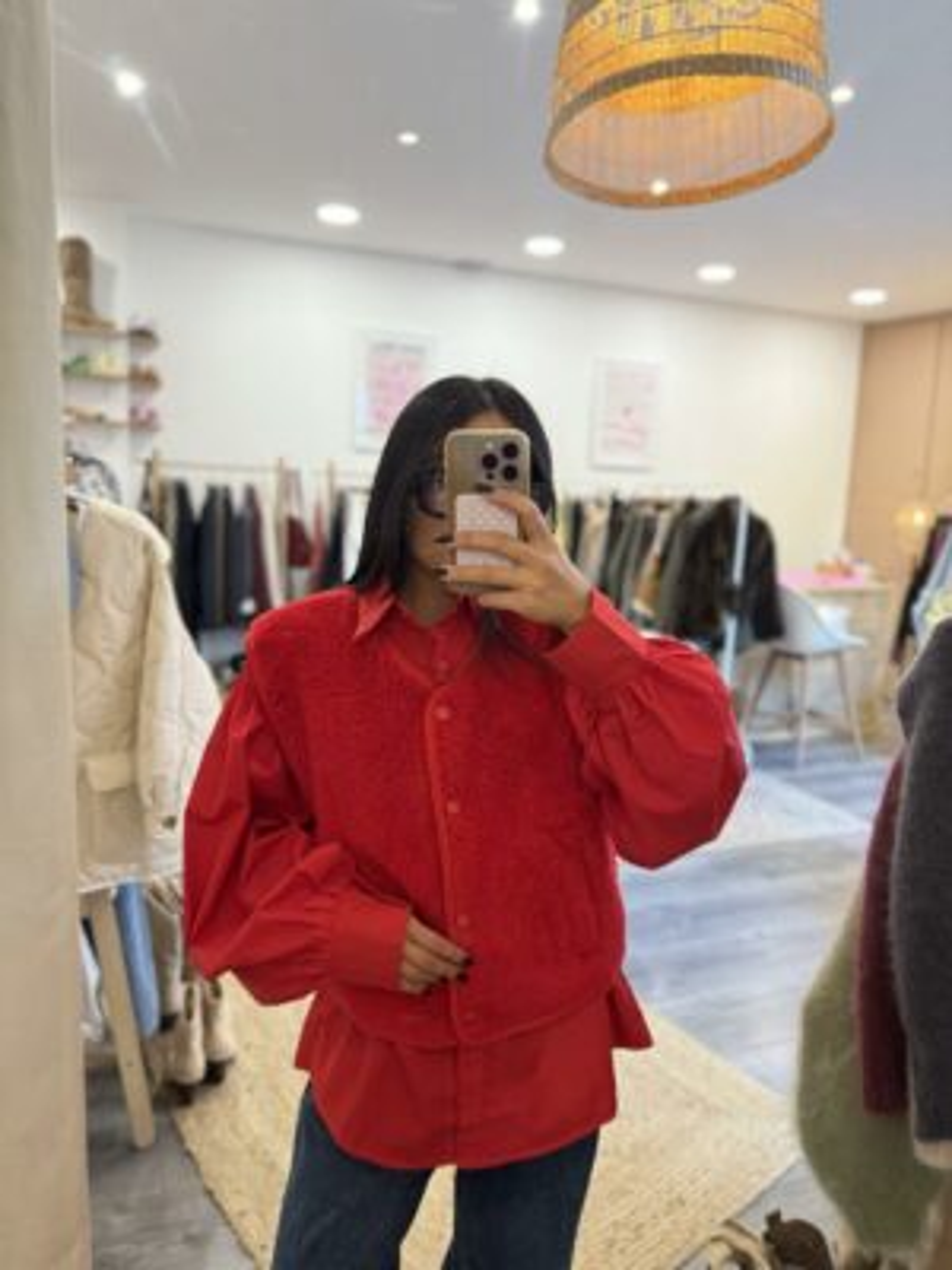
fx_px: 880
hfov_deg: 56.8
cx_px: 476
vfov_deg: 71.6
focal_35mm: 24
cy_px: 635
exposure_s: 1/50
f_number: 1.78
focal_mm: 6.76
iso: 800
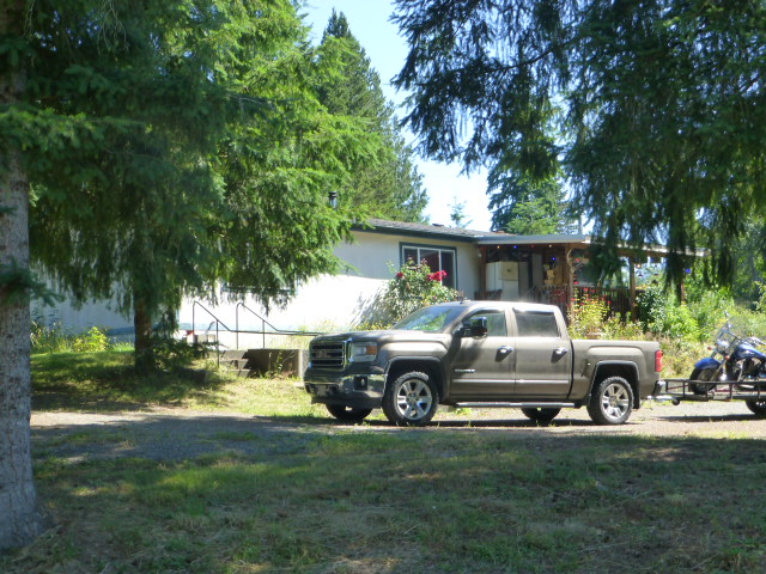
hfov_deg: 37.5
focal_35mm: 51
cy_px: 287
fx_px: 1129
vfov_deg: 28.6
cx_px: 383
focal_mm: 9
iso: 160
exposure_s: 1/200
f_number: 4.4
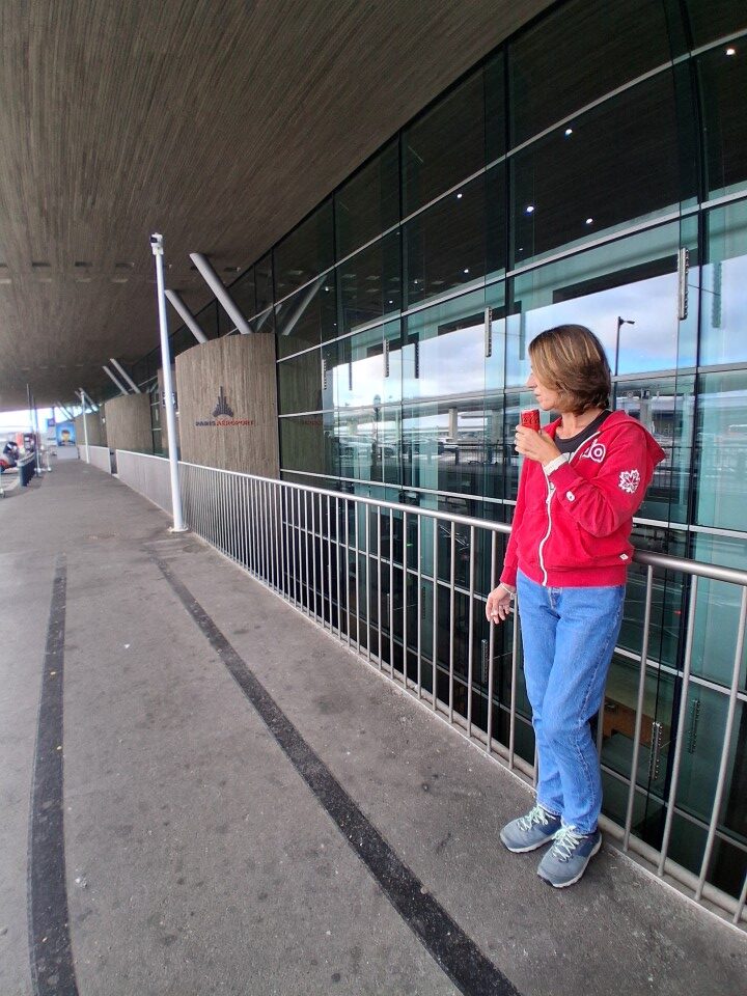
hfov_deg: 74.7
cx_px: 374
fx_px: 489
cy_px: 498
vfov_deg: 91.0
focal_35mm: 17
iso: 64
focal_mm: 1.4
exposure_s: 1/120
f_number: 2.2
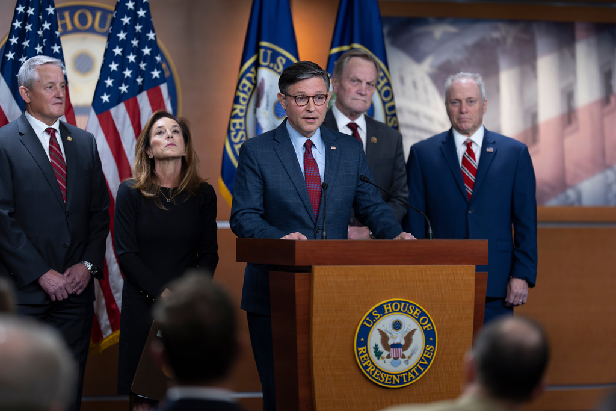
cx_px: 308
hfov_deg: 15.2
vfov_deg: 10.2
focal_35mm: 135
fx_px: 2310
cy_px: 206
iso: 1250
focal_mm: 135
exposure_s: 1/640
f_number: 1.8
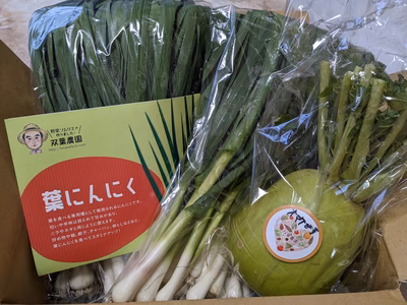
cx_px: 204
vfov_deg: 51.4
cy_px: 152
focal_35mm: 27
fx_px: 317
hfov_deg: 65.3
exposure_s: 1/40
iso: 57
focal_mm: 4.38
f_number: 1.73
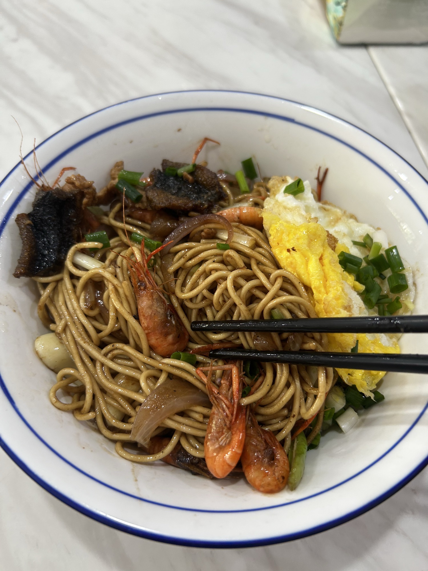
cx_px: 214
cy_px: 286
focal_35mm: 26
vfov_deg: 67.3
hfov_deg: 53.1
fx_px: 429
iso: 80
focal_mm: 5.7
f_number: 1.5
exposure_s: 1/50
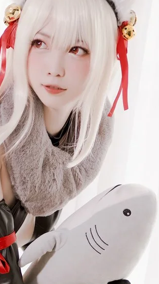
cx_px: -59
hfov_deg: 4.3
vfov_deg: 7.6
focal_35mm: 283
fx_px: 2122
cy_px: 190
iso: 200
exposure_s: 1/100
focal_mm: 100
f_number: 2.8
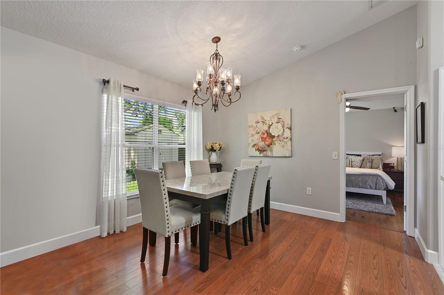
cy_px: 148
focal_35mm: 16
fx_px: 197
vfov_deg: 73.6
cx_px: 222
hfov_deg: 96.8
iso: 100
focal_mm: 16
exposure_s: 1/2.5
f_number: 8
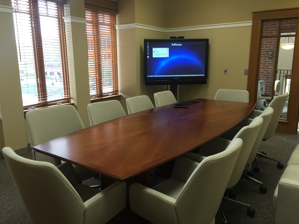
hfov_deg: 61.7
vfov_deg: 48.2
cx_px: 150
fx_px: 250
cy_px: 112
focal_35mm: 29
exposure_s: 1/30
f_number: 2.2
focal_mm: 4.15
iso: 40
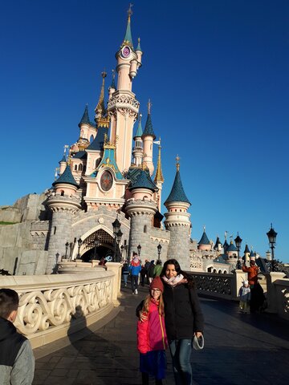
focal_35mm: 27
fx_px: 301
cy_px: 192
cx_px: 144
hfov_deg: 51.4
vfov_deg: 65.3
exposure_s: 1/1490
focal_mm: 3.6
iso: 40
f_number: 1.9
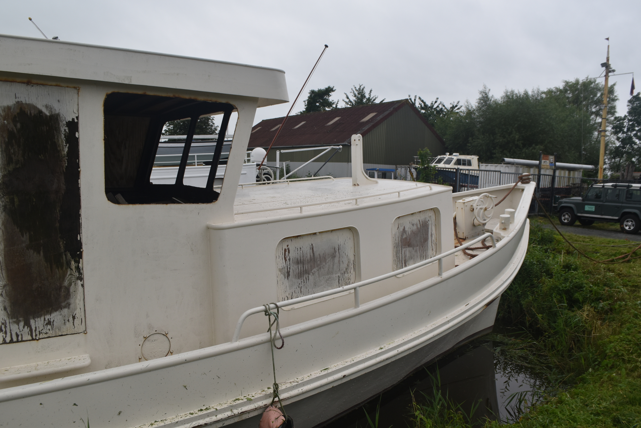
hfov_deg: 67.4
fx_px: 481
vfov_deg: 47.9
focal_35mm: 27
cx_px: 320
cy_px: 214
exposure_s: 1/250
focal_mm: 18
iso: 320
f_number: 8
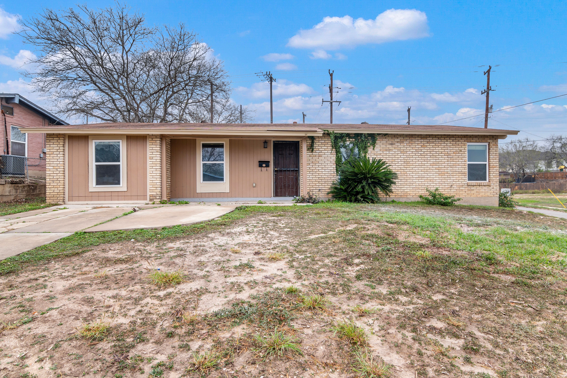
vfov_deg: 64.6
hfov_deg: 86.9
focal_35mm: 19
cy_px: 189
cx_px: 284
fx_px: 299
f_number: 8
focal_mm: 13
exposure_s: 1/15
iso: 100
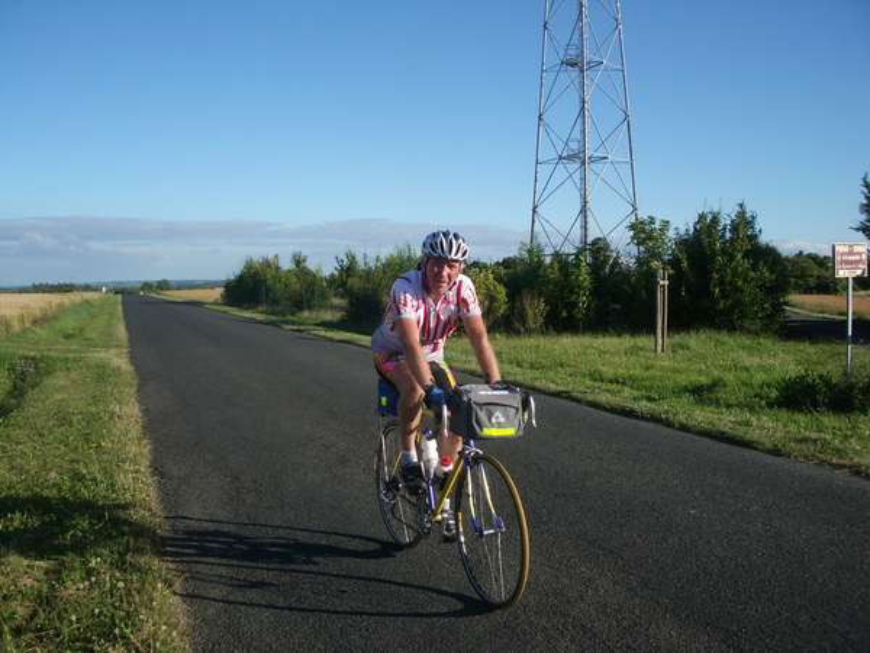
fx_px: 880
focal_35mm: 35
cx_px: 435
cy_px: 326
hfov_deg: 52.6
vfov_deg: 40.7
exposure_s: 1/640
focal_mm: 5.8
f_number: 4.3
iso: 100
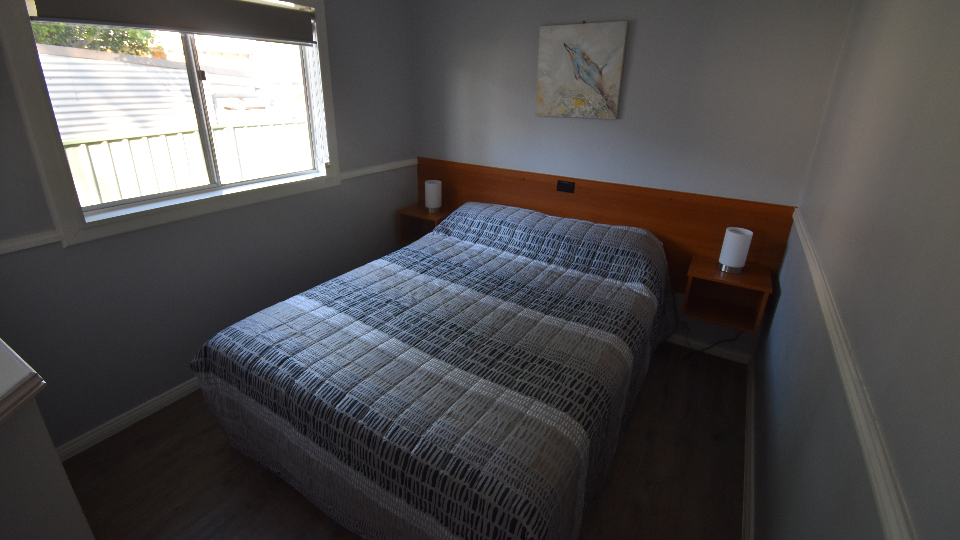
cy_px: 253
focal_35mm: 16
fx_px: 407
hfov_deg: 99.4
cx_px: 477
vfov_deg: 67.0
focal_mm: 10
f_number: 4.5
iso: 560
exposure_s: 1/60
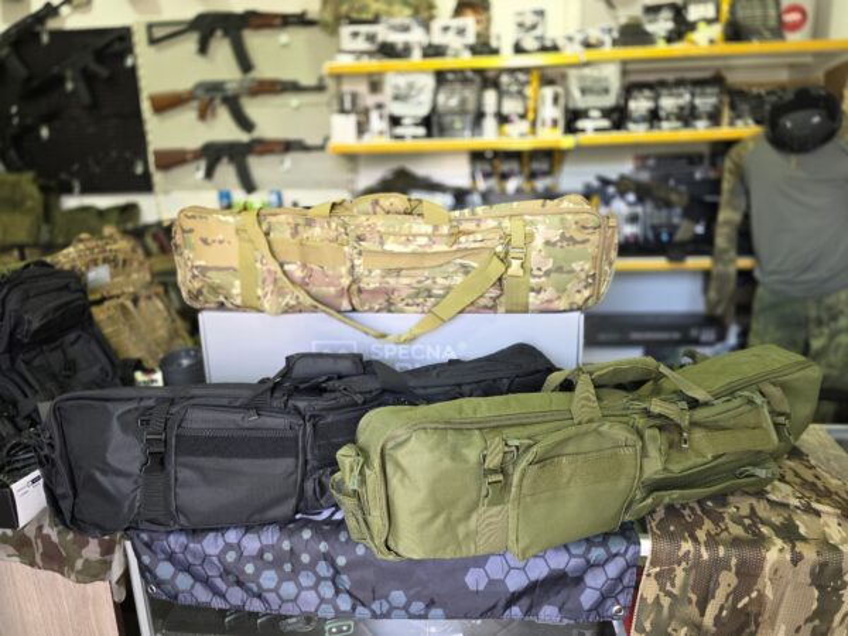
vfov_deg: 58.9
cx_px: 424
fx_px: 563
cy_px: 318
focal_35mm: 23
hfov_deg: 73.9
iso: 320
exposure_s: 1/100
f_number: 1.7
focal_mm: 6.3
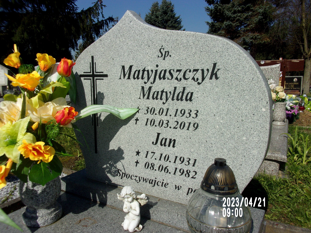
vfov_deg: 49.7
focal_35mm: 28
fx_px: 252
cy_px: 116
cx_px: 156
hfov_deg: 63.4
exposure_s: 1/200
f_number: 10.8
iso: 80
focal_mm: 5.1
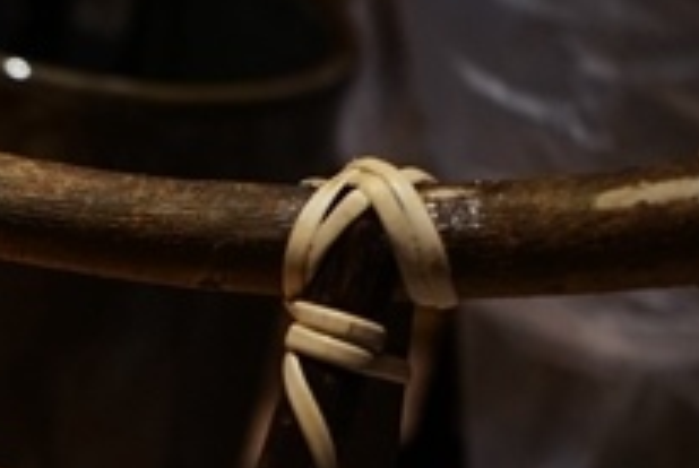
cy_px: 453
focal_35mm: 155
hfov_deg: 12.0
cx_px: -628
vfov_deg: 8.8
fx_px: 3014
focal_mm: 40
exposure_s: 1/60
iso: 800
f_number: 4
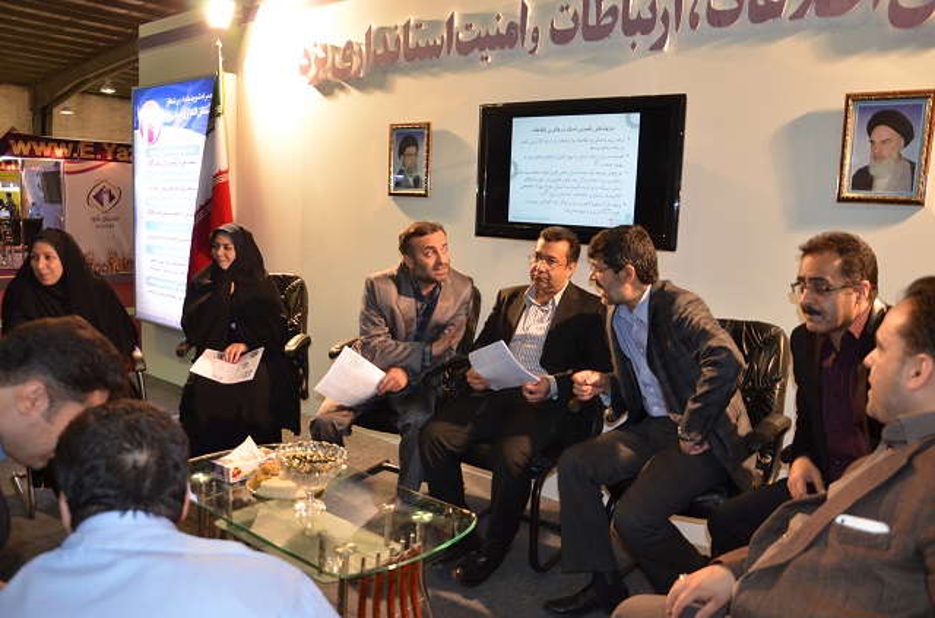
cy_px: 309
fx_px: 699
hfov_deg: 67.5
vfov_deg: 47.7
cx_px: 468
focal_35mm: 27
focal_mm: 18
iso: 800
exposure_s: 1/60
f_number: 3.5
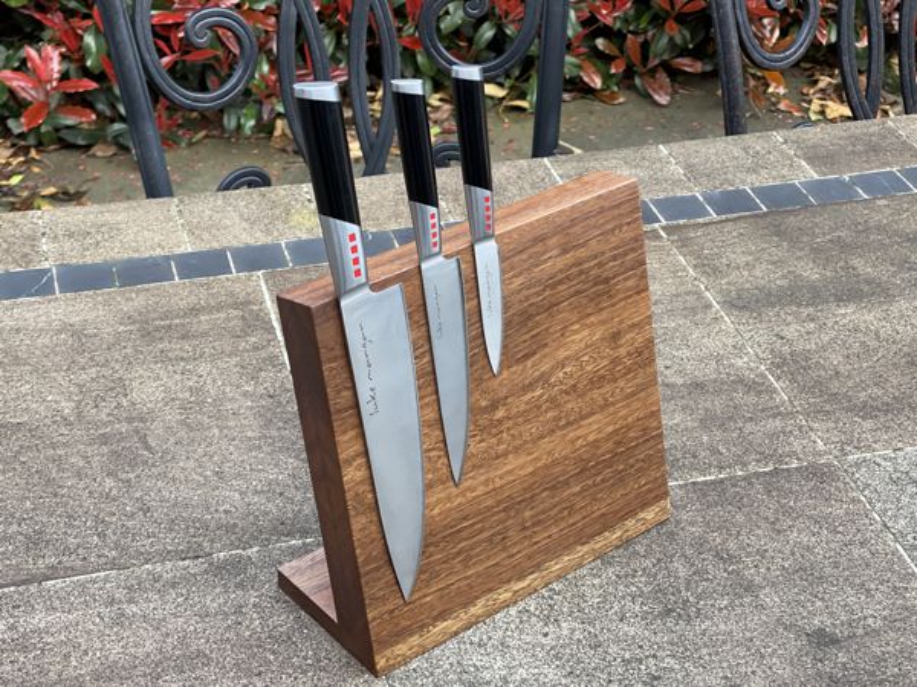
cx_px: 458
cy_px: 344
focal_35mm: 64
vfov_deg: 22.9
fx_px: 1695
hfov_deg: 30.3
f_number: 2.2
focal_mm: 7.5
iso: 160
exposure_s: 1/121
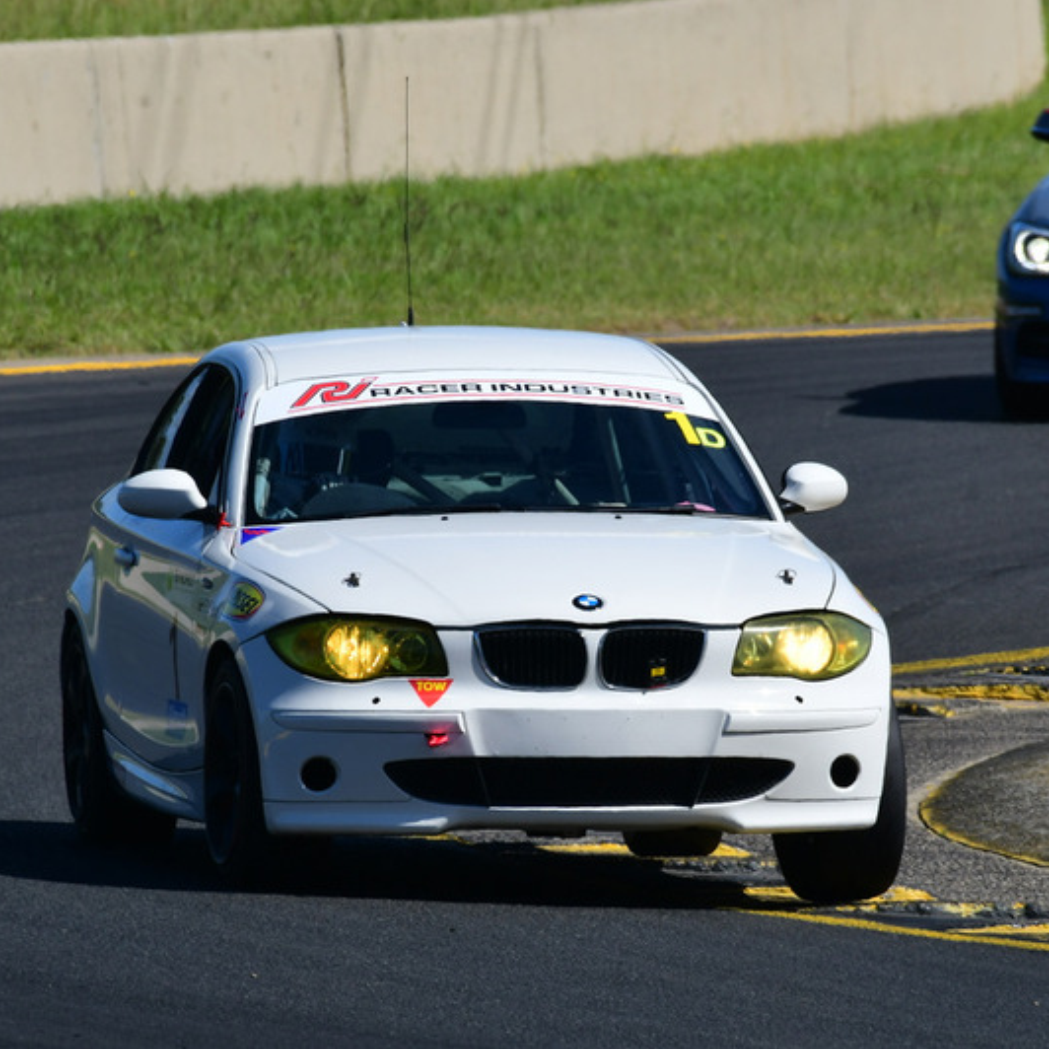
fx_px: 32879
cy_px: 524
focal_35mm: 959
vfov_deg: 1.8
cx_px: 564
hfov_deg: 1.8
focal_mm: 500
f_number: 11
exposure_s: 1/640
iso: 320
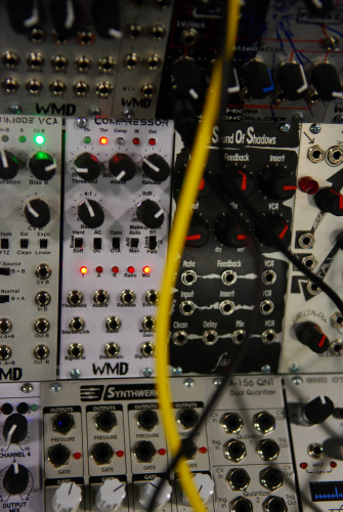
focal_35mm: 68
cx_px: 172
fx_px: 961
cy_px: 256
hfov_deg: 20.2
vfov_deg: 29.8
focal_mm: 45
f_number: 2.8
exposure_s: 1/60
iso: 640
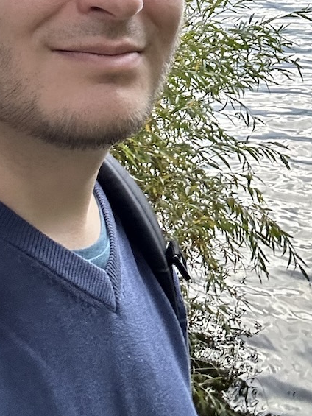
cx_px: 99
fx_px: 817
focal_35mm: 68
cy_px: -33
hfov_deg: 21.5
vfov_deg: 26.5
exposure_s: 1/60
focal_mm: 2.69
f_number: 1.9
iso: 200
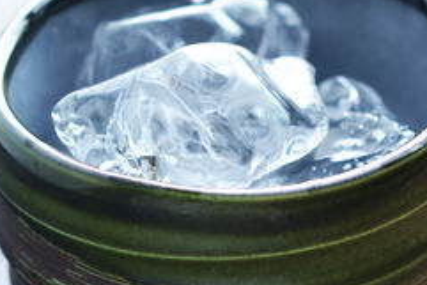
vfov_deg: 6.9
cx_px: 257
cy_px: 255
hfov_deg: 10.3
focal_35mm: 199
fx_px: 2362
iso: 100
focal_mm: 50
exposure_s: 1/5
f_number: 3.5
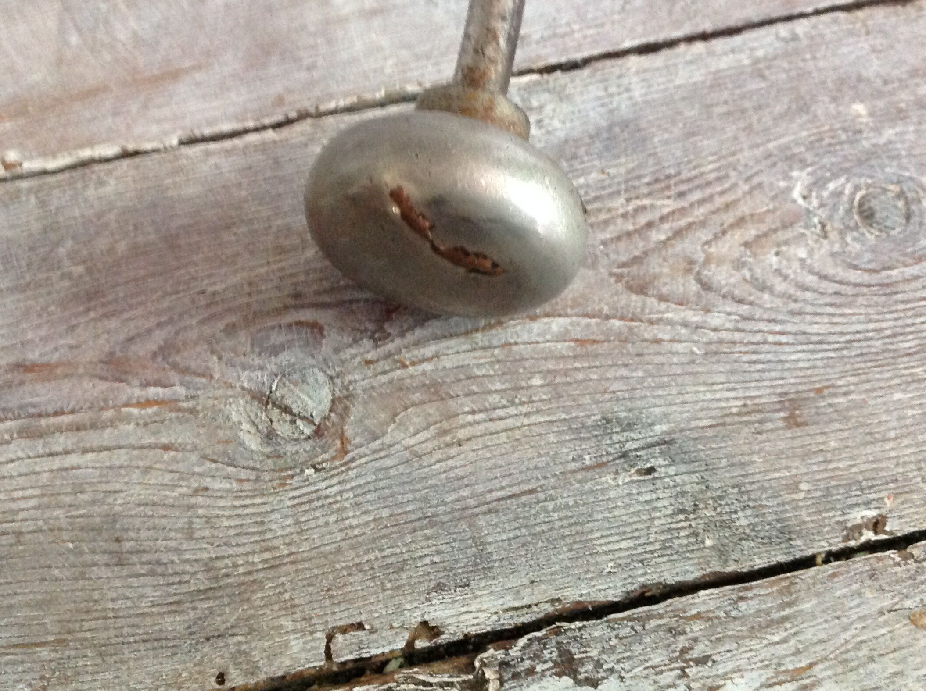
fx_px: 1149
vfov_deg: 33.5
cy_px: 359
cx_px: 474
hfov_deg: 43.9
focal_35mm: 43
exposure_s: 1/15
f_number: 2.4
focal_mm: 4.28
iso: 400
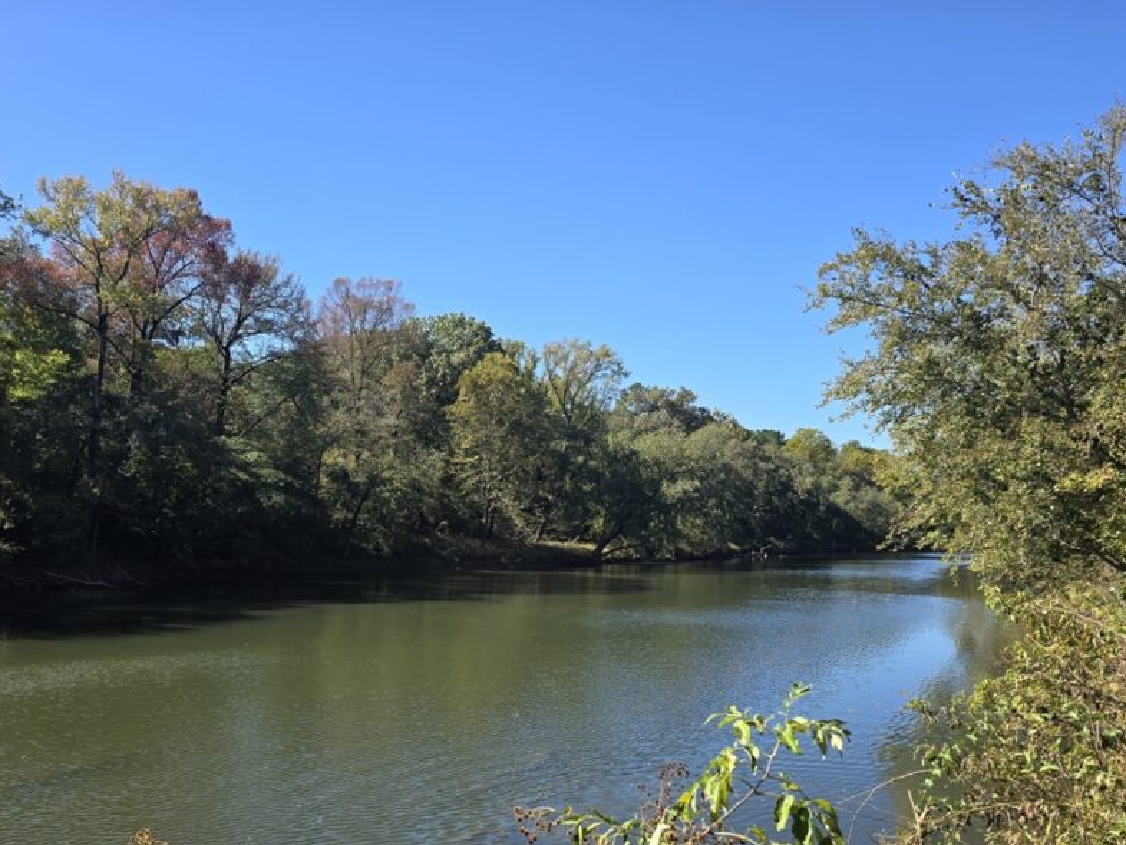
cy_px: 548
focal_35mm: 30
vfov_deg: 46.2
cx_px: 491
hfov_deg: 59.8
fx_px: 976
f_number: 1.7
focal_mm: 6.3
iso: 12
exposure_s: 1/371
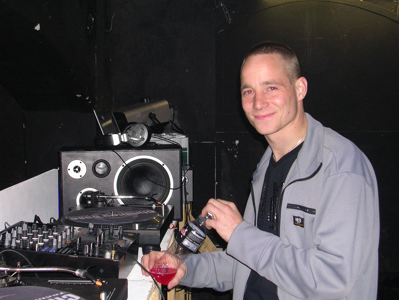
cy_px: 150
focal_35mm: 56
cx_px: 200
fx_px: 645
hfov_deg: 34.3
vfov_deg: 26.1
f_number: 3.3
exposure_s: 1/60.1
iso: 137
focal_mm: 8.5
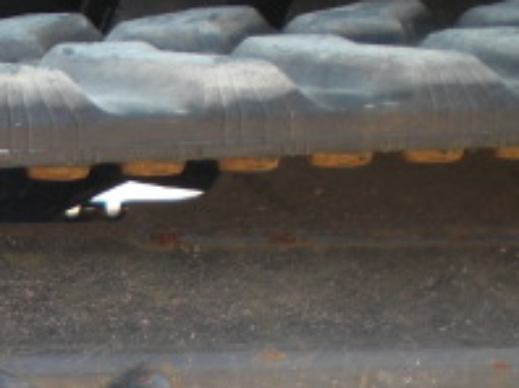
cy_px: 548
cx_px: -186
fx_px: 1842
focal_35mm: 123
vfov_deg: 11.6
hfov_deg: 15.2
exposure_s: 1/100
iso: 64
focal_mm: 6.3
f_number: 3.1
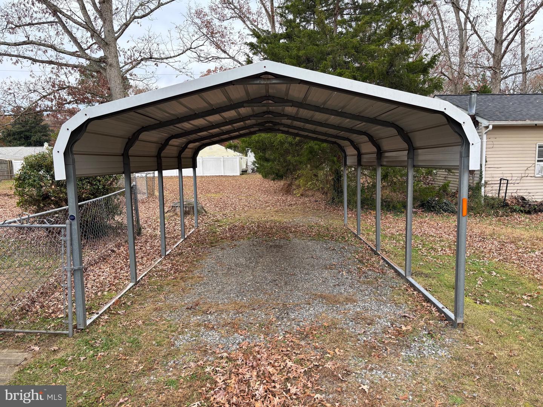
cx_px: 272
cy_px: 204
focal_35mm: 26
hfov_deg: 67.3
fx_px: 408
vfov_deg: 53.1
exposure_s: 1/264
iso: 40
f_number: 1.6
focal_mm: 5.96
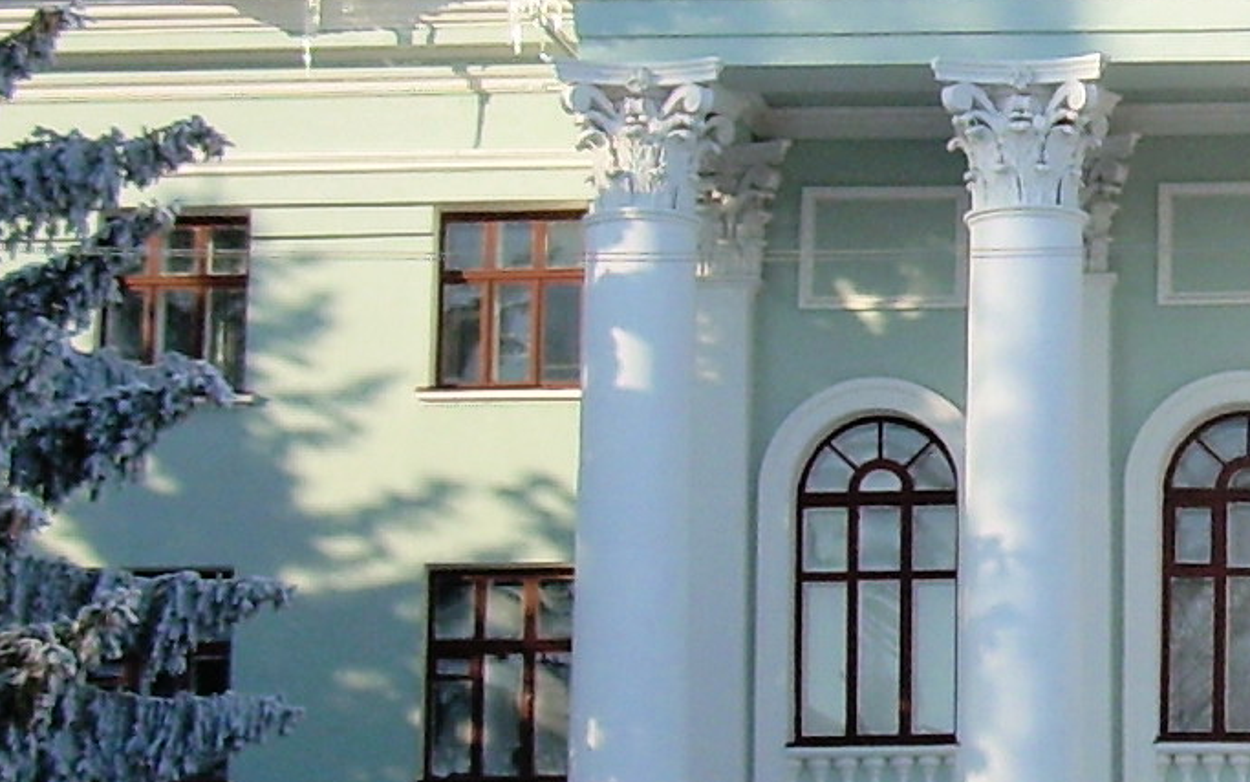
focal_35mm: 134
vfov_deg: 9.8
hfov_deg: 14.9
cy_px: 363
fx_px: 4565
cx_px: 1651
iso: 50
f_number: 4.6
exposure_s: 1/297
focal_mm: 6.3
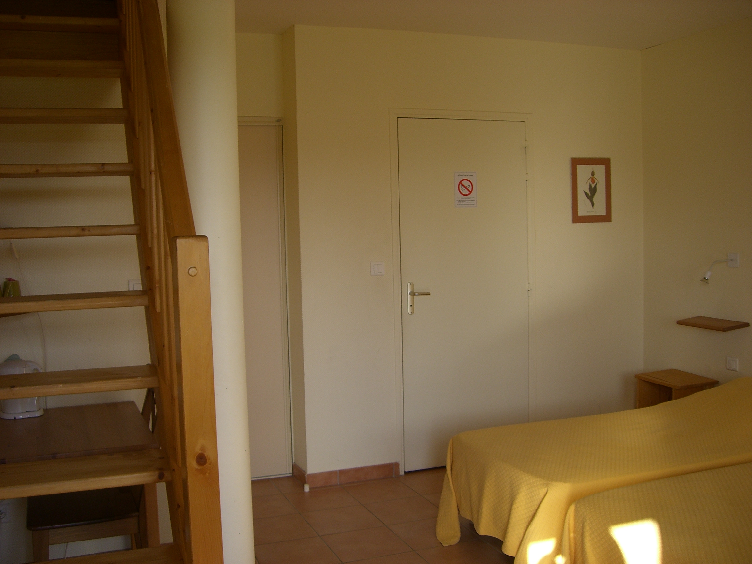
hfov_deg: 49.0
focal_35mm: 38
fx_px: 826
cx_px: 376
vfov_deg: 37.7
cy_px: 282
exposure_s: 1/160
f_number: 2.7
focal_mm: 6.2
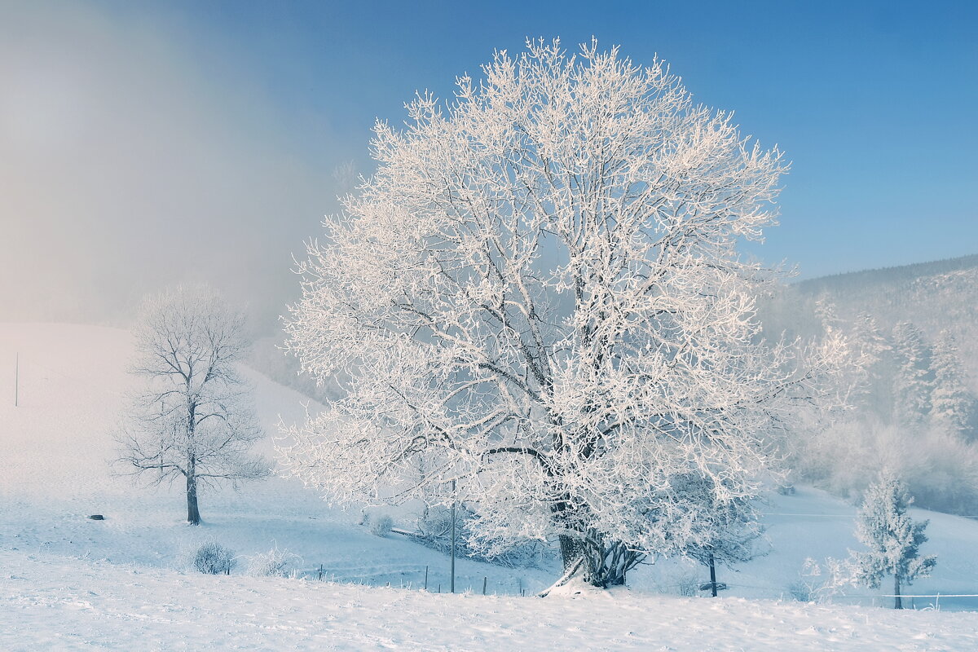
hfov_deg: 53.1
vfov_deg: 36.9
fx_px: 978
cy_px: 326
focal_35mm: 36
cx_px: 489
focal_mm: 18
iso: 140
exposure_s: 1/1500
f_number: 5.6
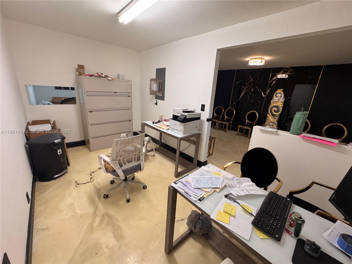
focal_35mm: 14
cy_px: 132
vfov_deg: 85.7
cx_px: 176
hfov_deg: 102.1
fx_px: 142
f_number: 2.2
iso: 200
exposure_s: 1/60
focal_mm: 2.22
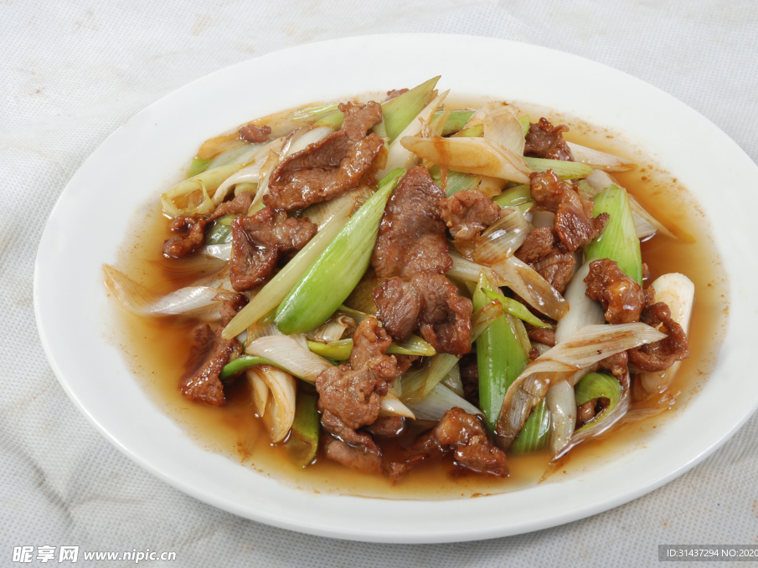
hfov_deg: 16.1
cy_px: 283
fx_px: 2684
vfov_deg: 12.1
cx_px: 428
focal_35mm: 123
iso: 125
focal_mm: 75
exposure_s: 1/125
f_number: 16
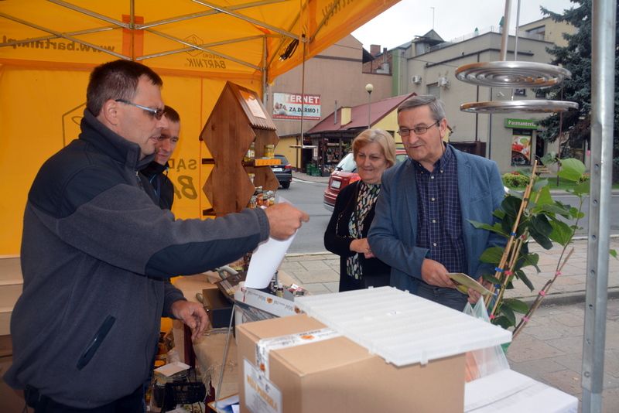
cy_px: 206
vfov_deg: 48.0
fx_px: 464
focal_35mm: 27
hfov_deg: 67.4
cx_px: 310
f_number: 5
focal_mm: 18
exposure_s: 1/200
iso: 100
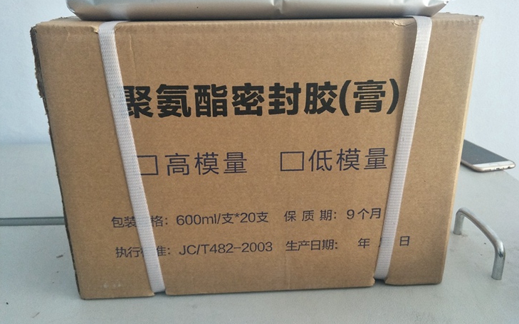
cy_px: 146
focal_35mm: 24
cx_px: 262
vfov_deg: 51.0
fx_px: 340
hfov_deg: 74.8
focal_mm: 3.79
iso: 384
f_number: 1.7
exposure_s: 1/33
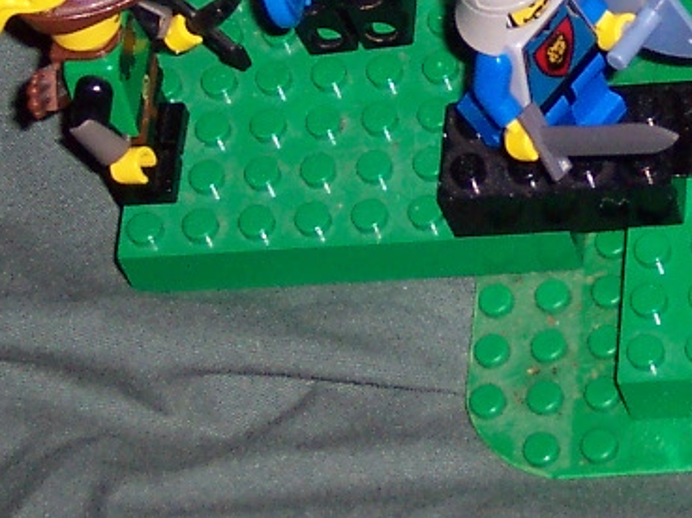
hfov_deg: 6.2
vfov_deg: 4.6
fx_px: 6371
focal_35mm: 319
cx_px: 769
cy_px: -92
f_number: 4
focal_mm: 15.2
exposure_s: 1/90
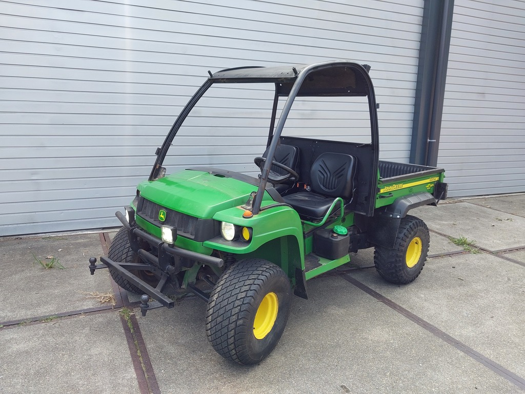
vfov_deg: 51.4
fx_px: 409
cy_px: 197
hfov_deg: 65.3
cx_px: 262
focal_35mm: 27
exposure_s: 1/113
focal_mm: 4
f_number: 1.8
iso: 20
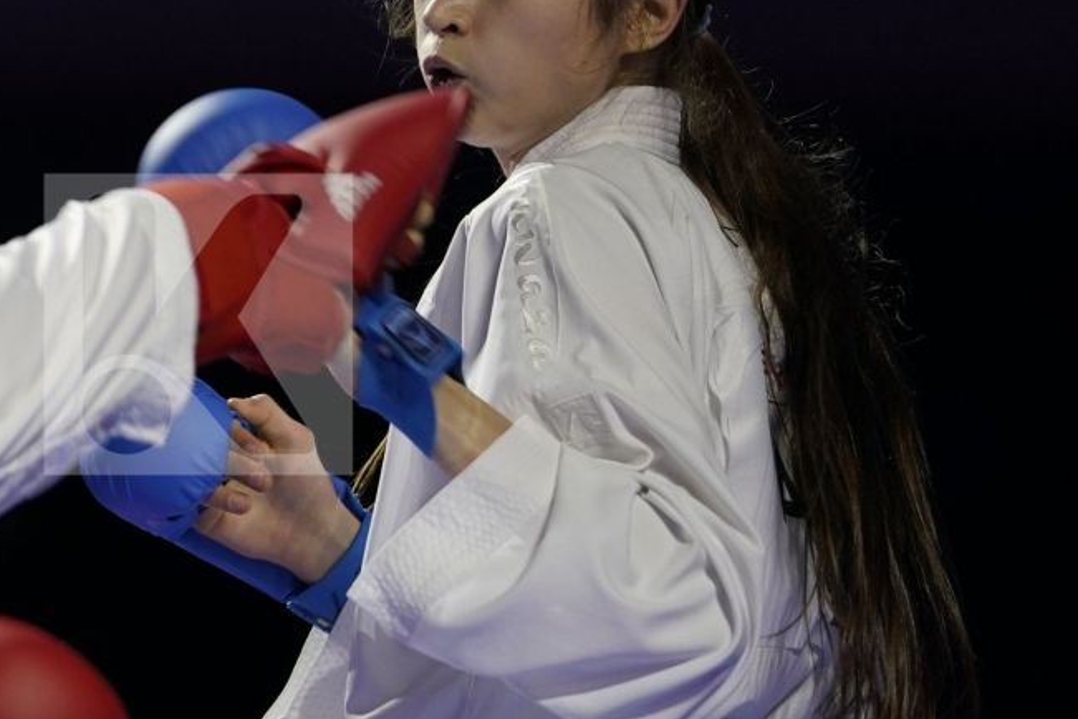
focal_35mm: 553
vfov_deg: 2.5
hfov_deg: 3.7
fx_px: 16558
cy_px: 325
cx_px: -363
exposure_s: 1/1000
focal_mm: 200
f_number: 2.8
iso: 1000
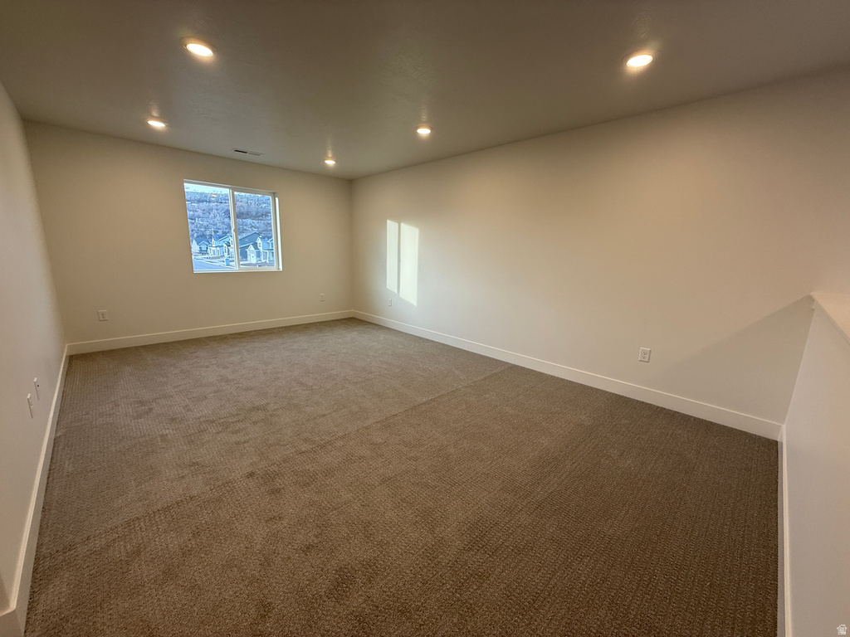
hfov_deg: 102.1
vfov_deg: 85.7
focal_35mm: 14
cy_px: 318
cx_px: 425
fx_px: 344
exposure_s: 1/120
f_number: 2.2
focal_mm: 2.22
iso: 80
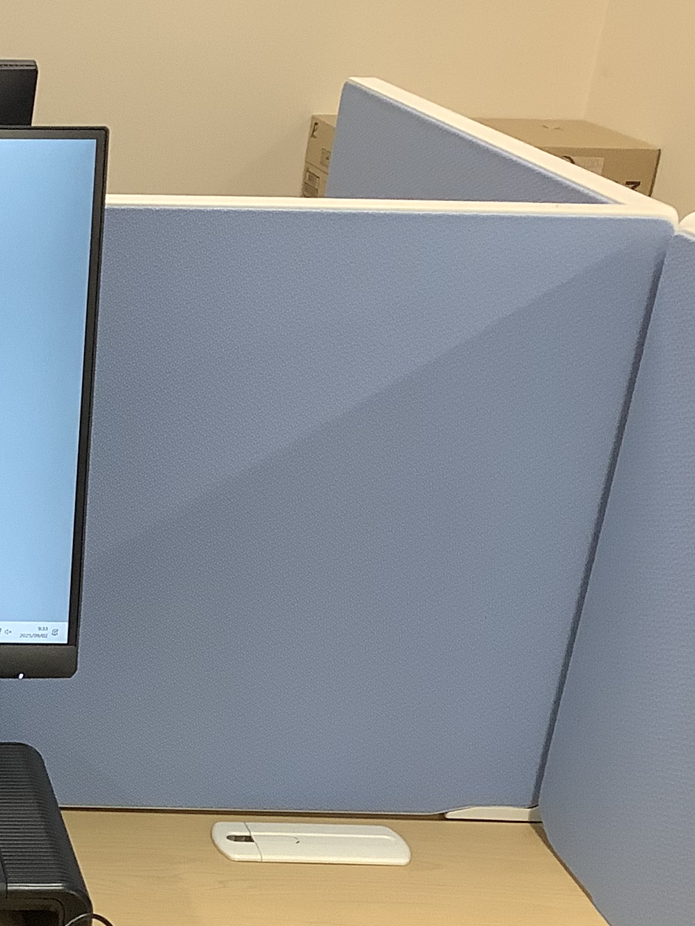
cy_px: 833
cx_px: -312
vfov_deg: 24.9
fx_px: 2034
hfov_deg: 17.6
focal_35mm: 76
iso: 80
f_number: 2.4
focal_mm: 3.3
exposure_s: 1/50
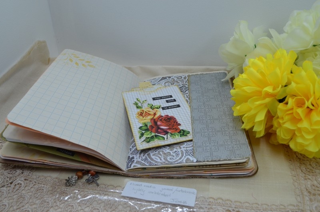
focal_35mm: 33
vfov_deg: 39.8
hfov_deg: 57.3
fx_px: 293
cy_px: 106
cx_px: 160
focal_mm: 22
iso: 360
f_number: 8
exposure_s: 1/60
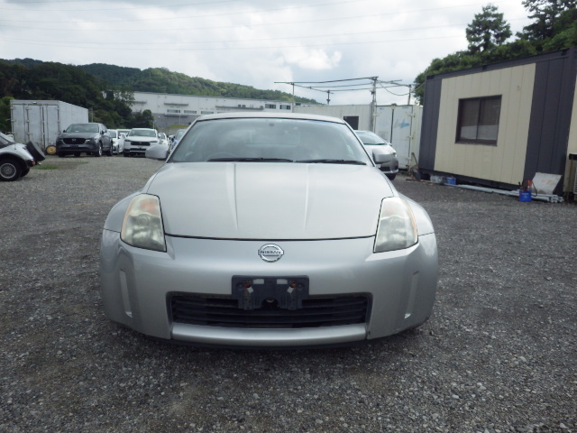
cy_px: 216
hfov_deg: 58.4
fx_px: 517
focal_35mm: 31
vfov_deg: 45.4
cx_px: 288
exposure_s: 1/1500
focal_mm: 5.5
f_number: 3.1
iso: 250
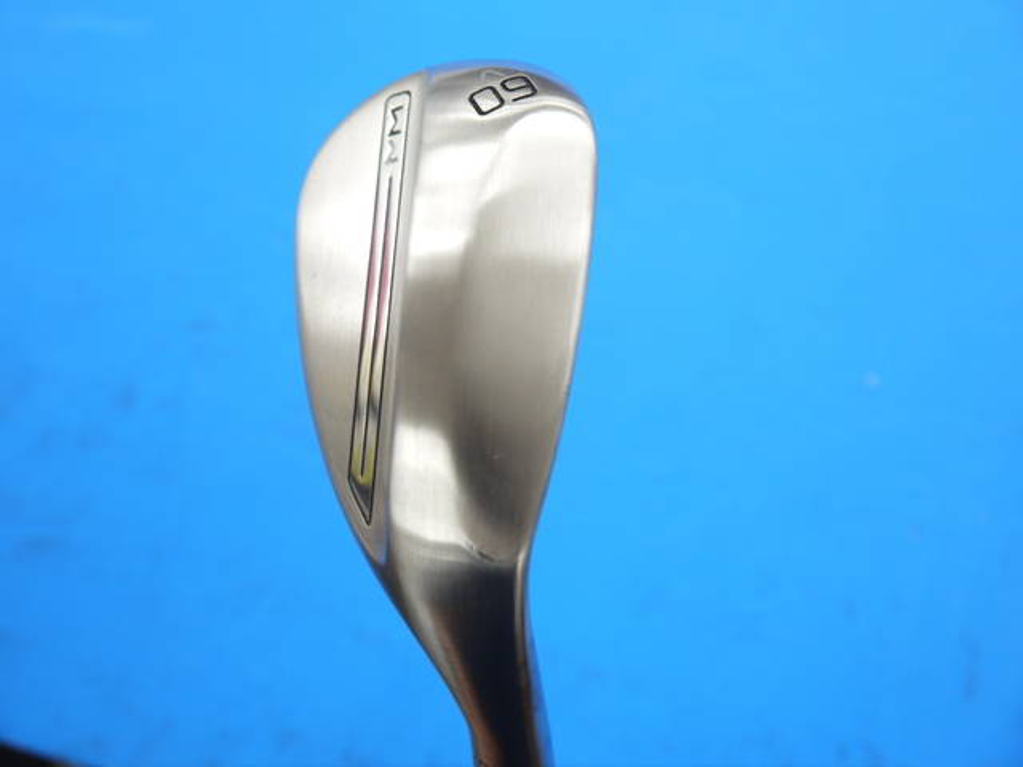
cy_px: 384
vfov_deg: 29.1
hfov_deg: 38.2
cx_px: 512
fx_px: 1478
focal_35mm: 50
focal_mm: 25
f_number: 4.6
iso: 320
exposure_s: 1/60
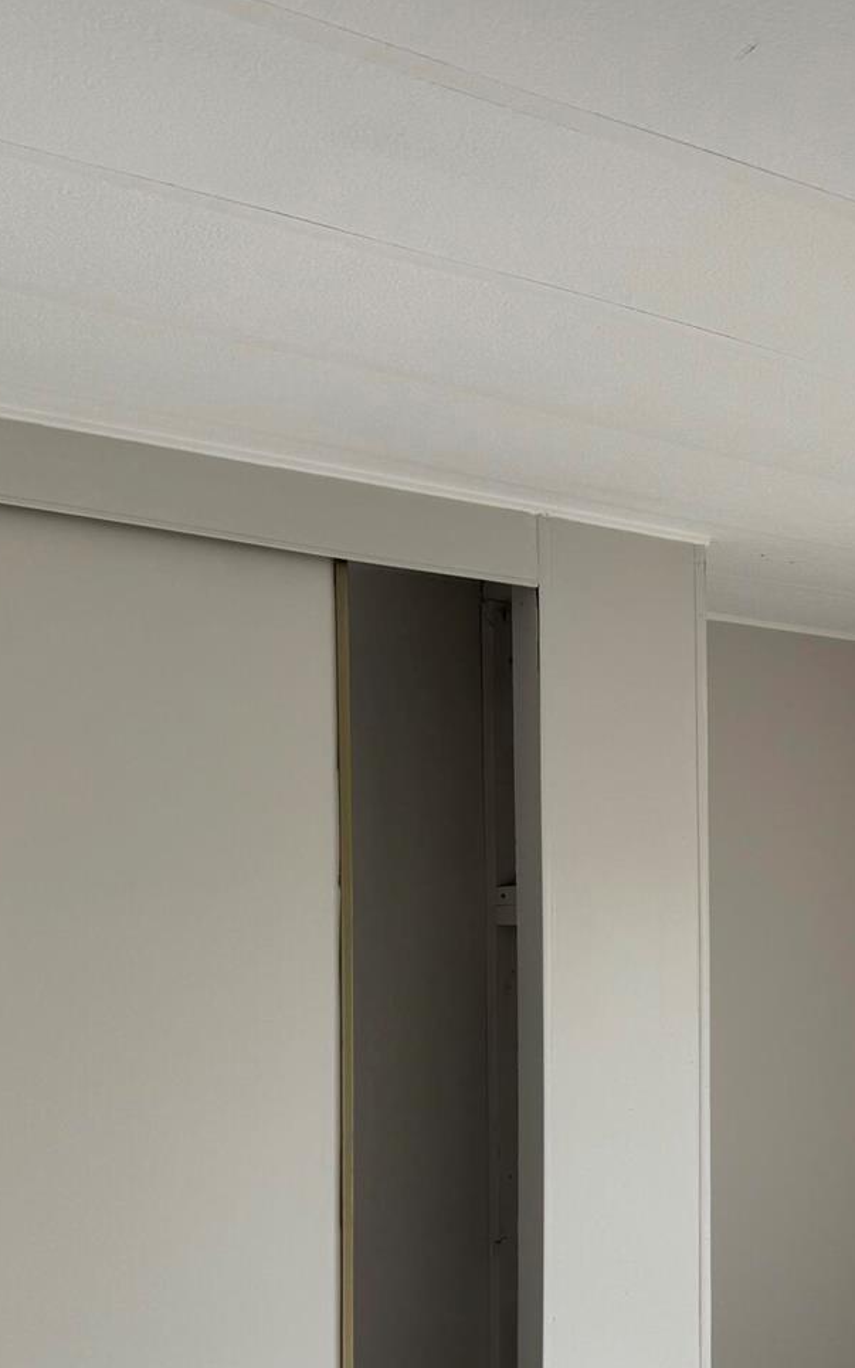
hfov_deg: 22.9
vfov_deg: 36.8
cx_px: 886
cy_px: 995
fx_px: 2014
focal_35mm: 54
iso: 80
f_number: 1.78
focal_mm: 6.76
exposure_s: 1/747
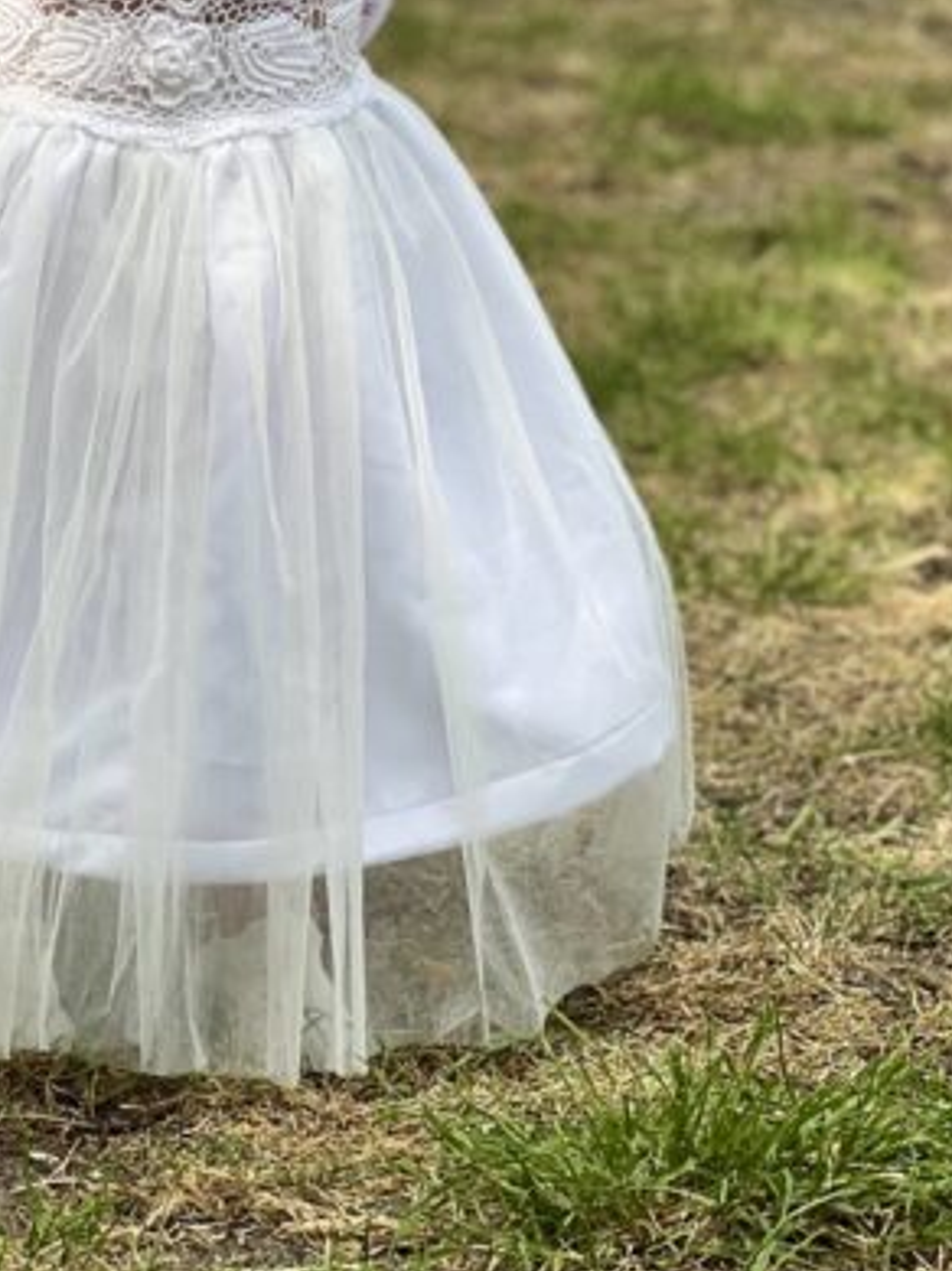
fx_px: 5800
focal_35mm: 158
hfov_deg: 9.3
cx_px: 72
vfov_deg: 12.4
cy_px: 183
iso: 32
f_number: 2.8
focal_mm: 9
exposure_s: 1/121
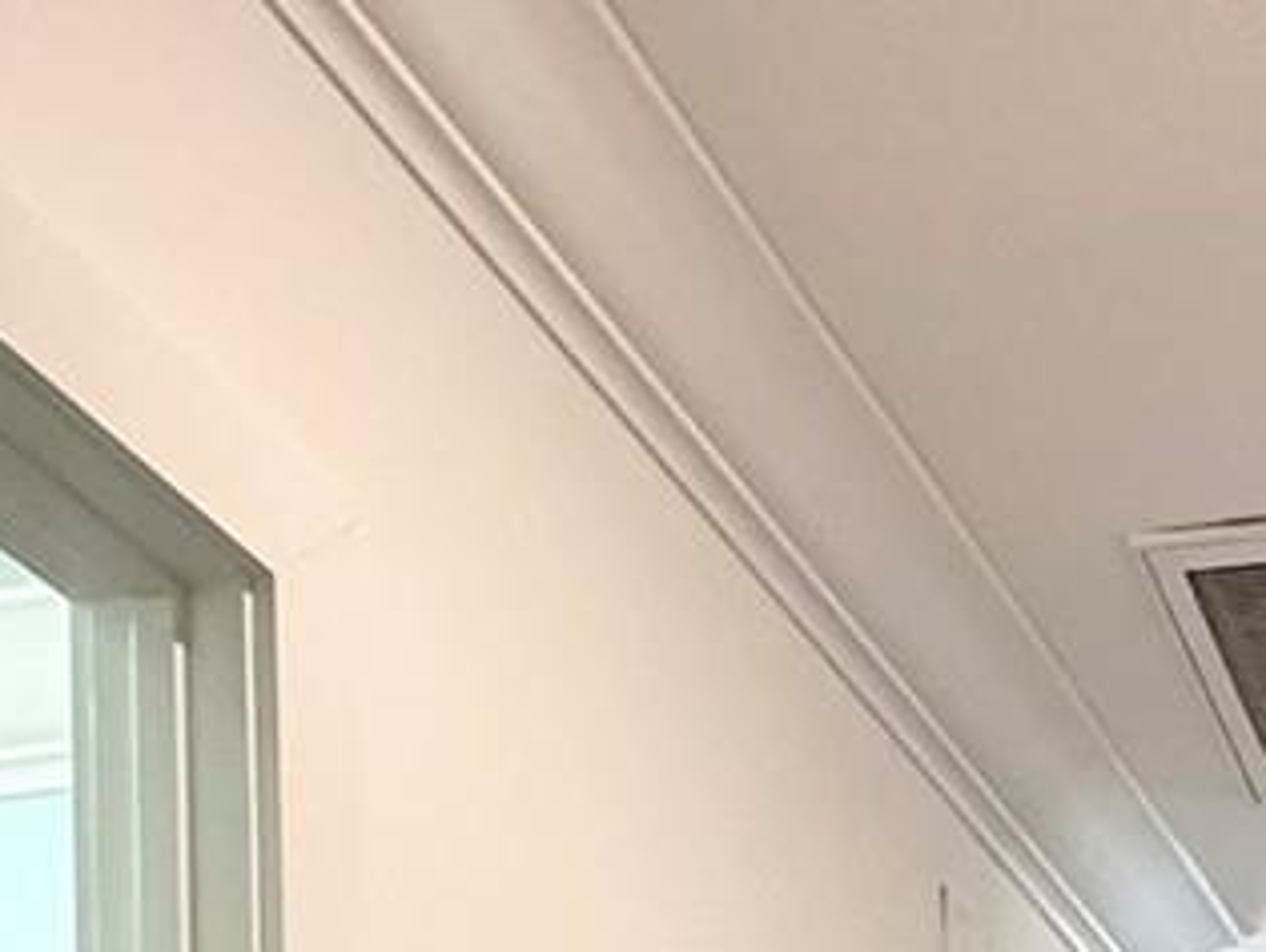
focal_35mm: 71
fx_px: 2600
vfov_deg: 15.5
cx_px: 1527
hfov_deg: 24.7
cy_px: 2025
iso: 250
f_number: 2.2
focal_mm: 2.22
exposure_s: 1/120
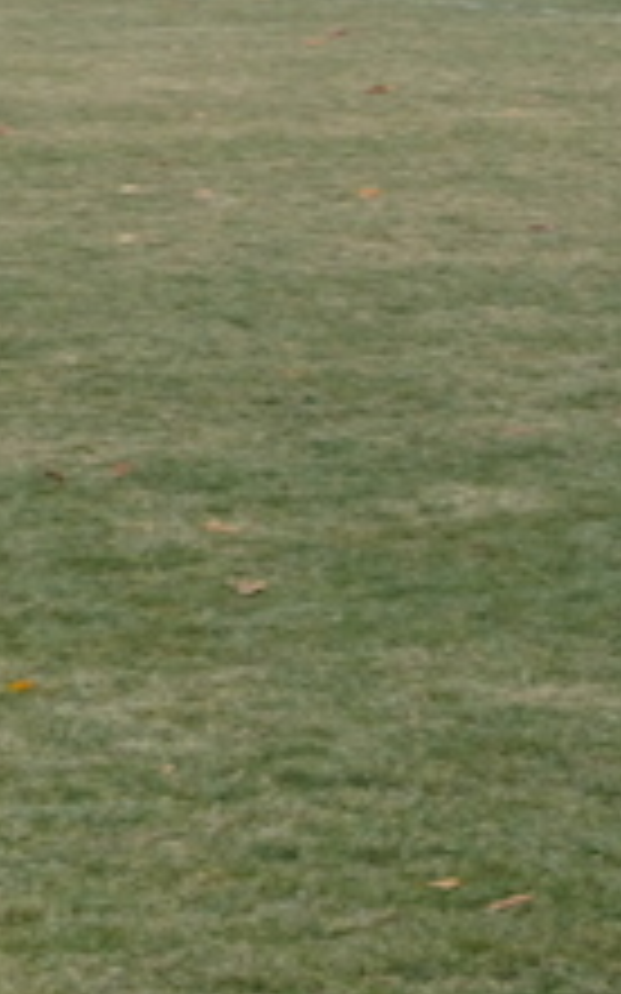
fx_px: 6178
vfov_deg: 9.2
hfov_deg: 5.7
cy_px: 405
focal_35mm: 228
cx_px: 605
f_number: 2.8
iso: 250
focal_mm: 16
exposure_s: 1/500
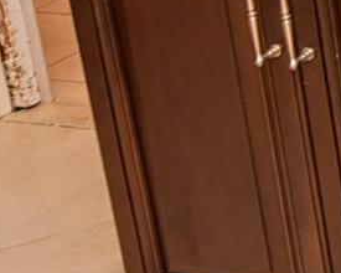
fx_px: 1342
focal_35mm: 133
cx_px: 1023
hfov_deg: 10.4
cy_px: -197
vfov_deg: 10.9
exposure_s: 1/15
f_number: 4
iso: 200
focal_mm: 19
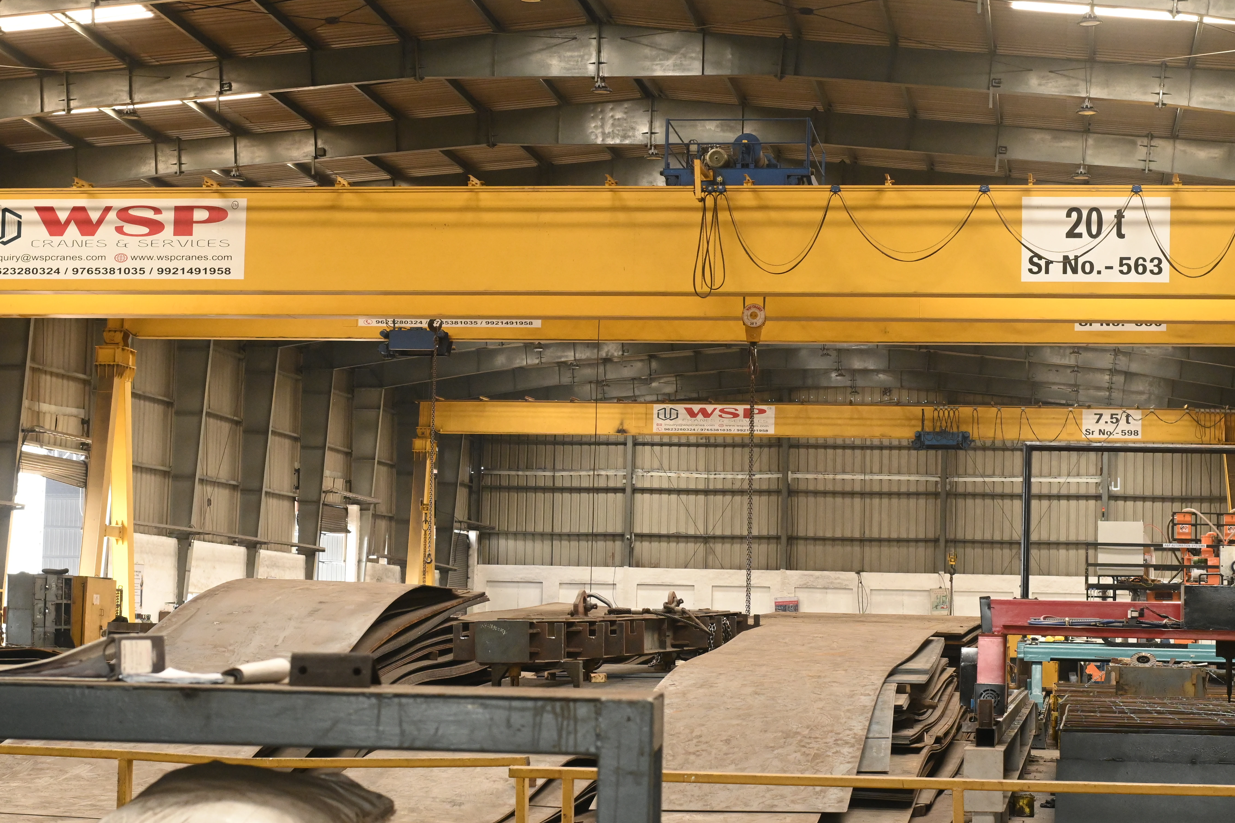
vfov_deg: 17.7
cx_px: 606
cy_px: 401
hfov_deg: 26.3
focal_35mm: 77
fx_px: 2641
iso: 3200
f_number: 7.1
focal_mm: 50
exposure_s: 1/100
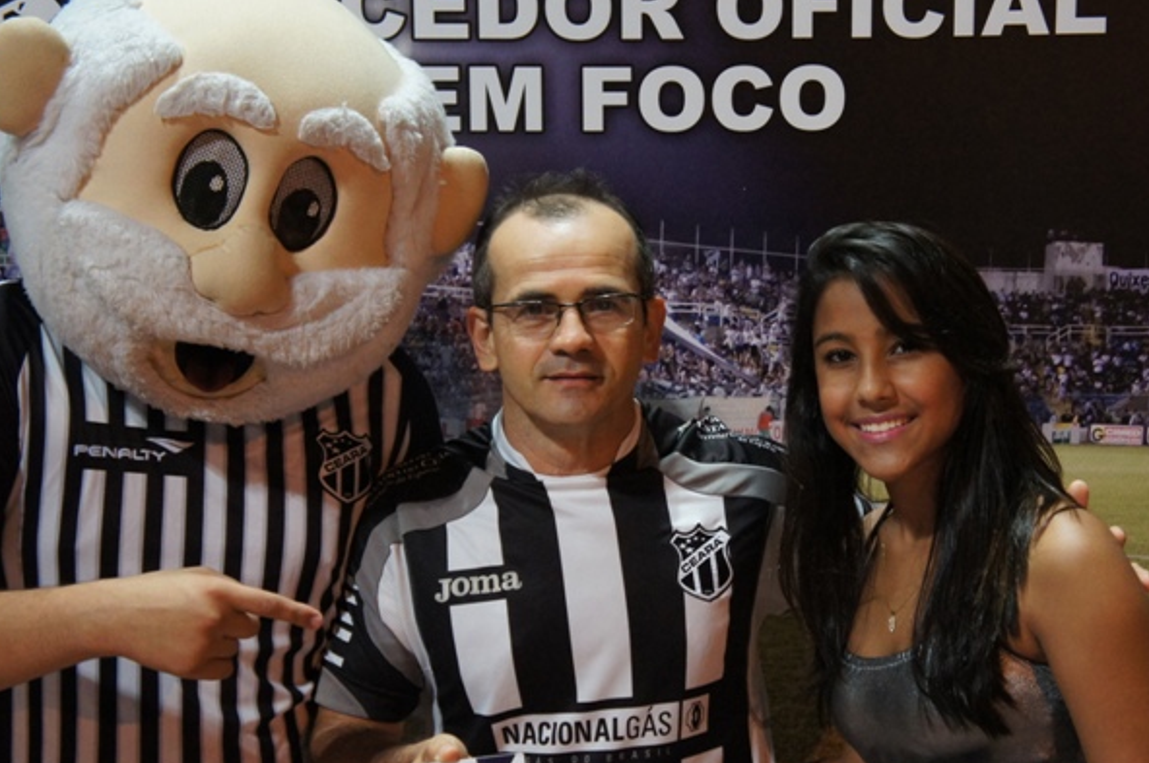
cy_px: 465
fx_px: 2327
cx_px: 658
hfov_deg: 27.7
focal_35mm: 73
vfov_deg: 18.6
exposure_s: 1/30
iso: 1600
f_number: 4.5
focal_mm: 36
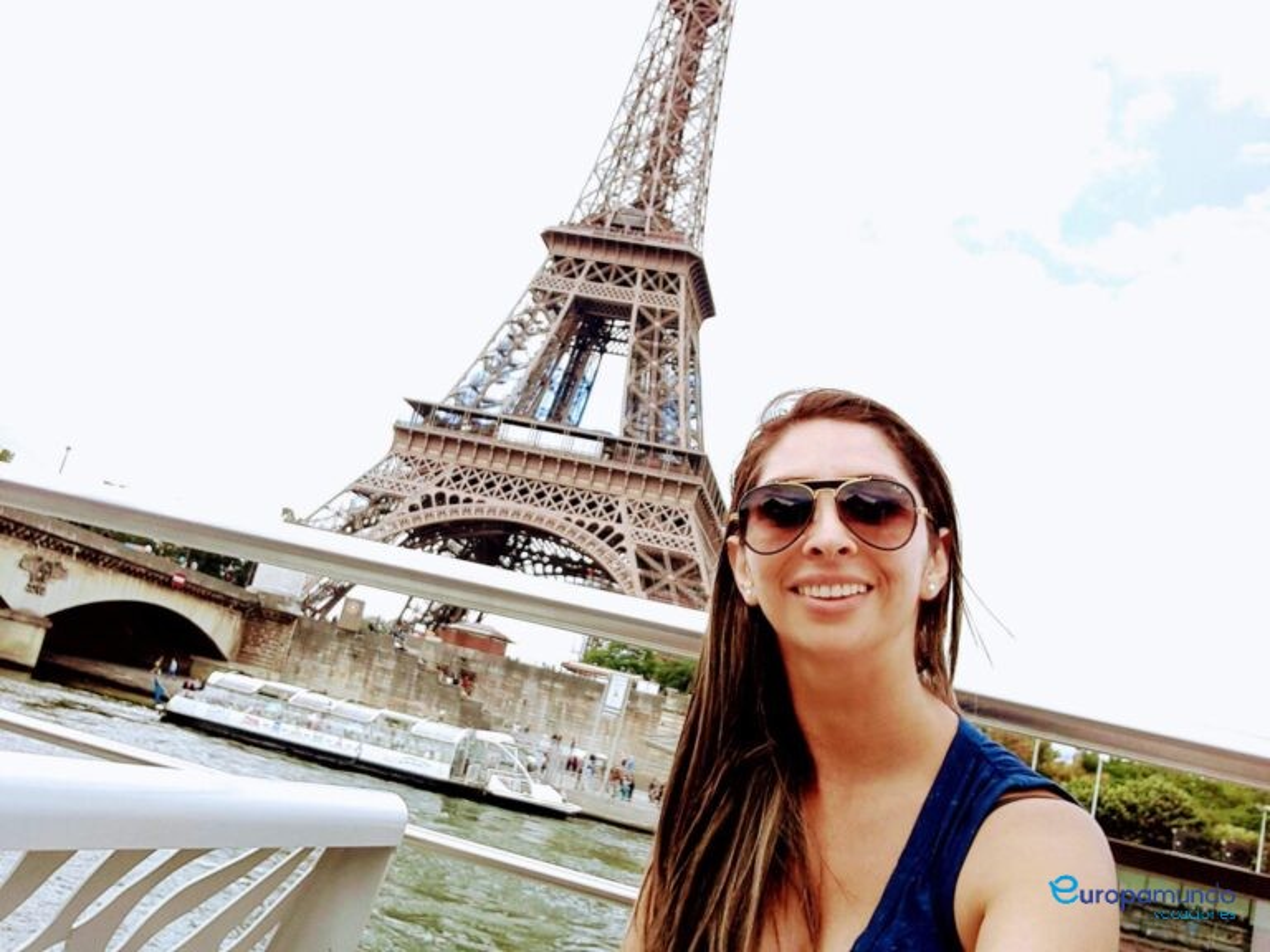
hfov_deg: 56.8
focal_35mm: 32
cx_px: 635
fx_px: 1174
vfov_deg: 44.2
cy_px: 476
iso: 40
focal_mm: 2.66
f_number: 2
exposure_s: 1/465
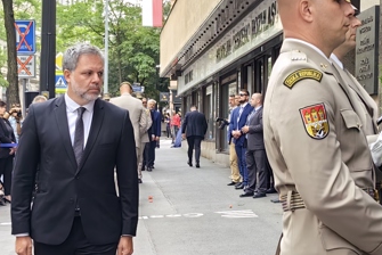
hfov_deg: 25.9
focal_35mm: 77
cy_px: 146
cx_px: 295
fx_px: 818
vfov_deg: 17.7
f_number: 2
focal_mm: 5.75
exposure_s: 1/544
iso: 50
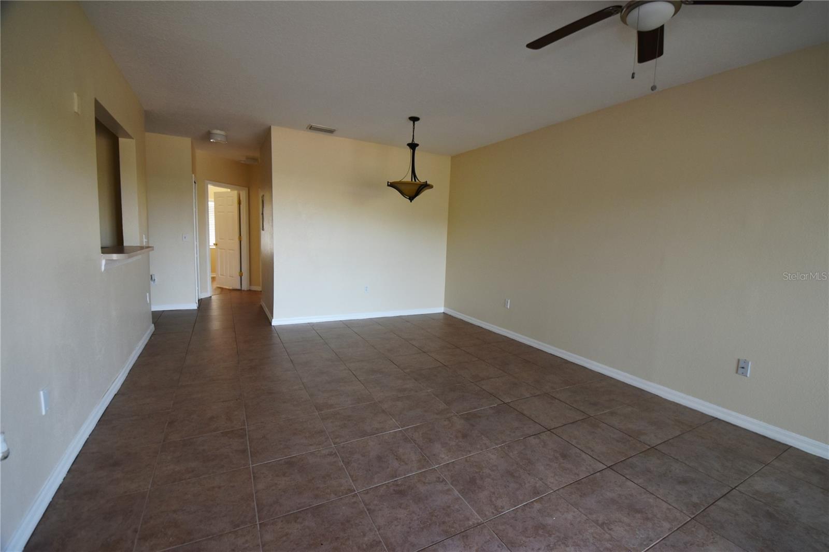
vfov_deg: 77.3
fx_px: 345
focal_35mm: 15
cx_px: 414
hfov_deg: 100.4
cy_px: 276
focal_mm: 10
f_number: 4
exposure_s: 1/60.2
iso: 560
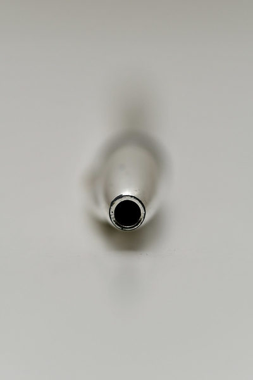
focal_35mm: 90
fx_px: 949
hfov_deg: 15.2
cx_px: 126
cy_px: 190
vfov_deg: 22.6
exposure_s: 1/60
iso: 100
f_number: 5.6
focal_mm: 60
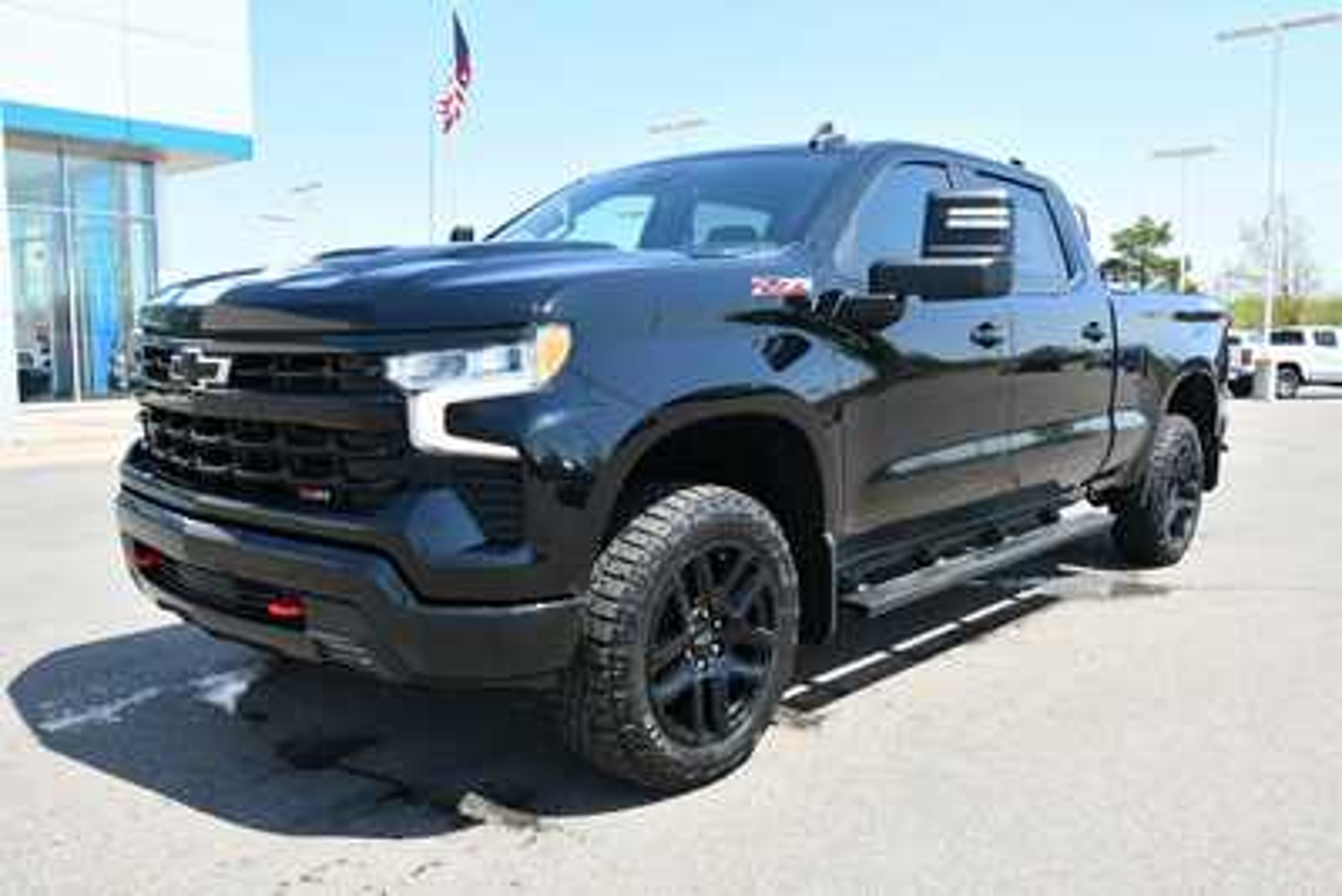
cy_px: 448
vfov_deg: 43.6
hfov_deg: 61.9
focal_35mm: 30
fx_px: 1119
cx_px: 671
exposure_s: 1/250
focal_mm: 20
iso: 200
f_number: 7.1
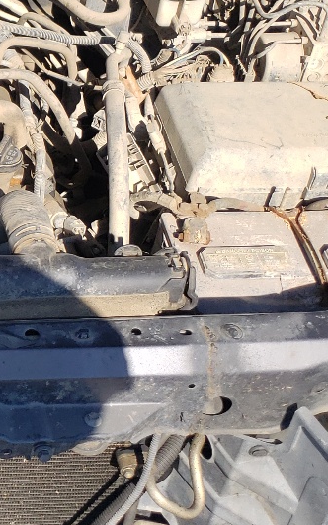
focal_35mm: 83
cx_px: -194
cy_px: 202
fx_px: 1187
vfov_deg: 24.9
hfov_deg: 14.5
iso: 50
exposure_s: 1/2000
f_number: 1.5
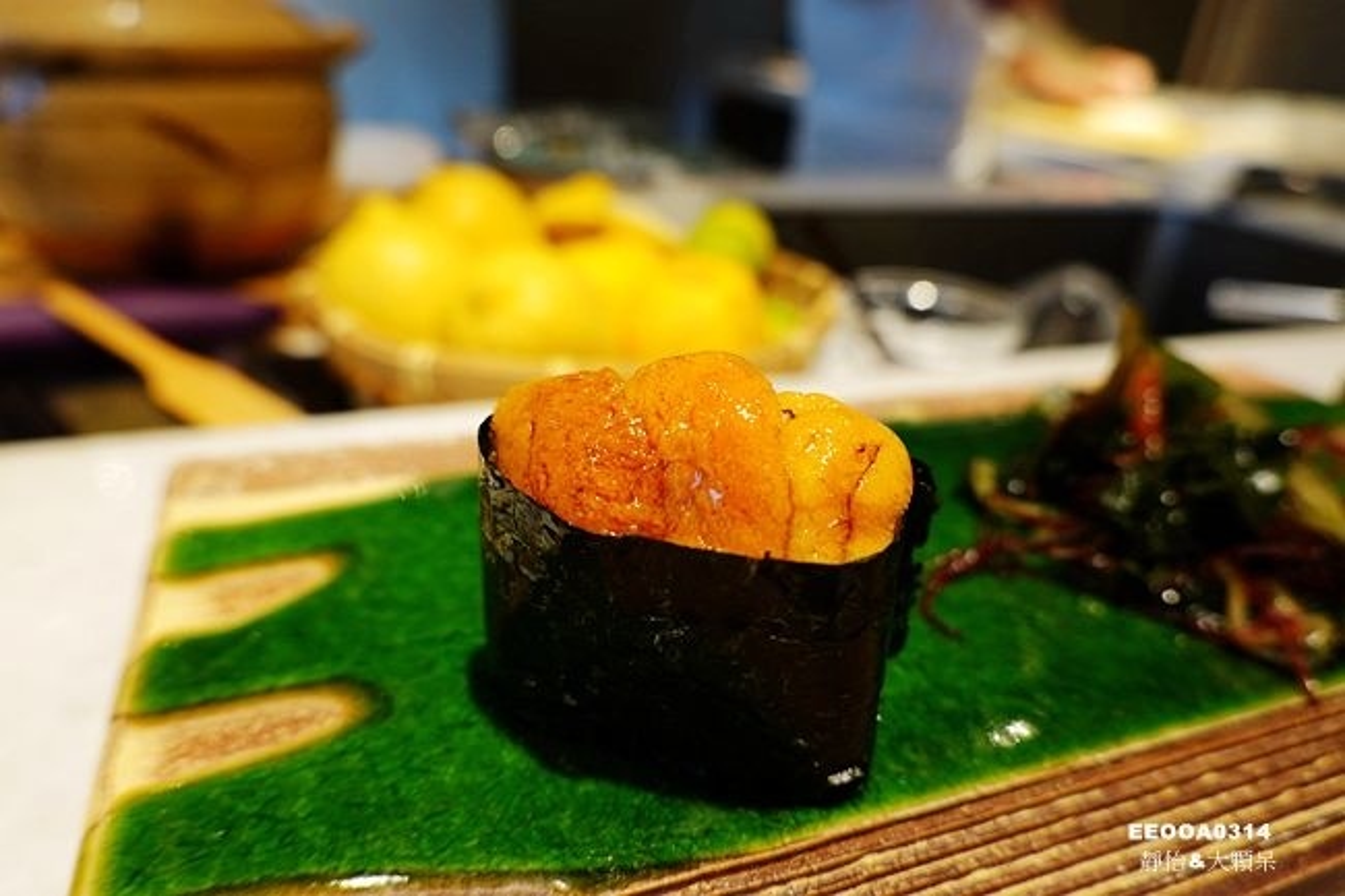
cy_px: 448
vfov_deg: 53.1
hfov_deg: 73.8
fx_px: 896
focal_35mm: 24
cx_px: 672
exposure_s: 1/30
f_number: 2.8
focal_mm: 9
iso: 320
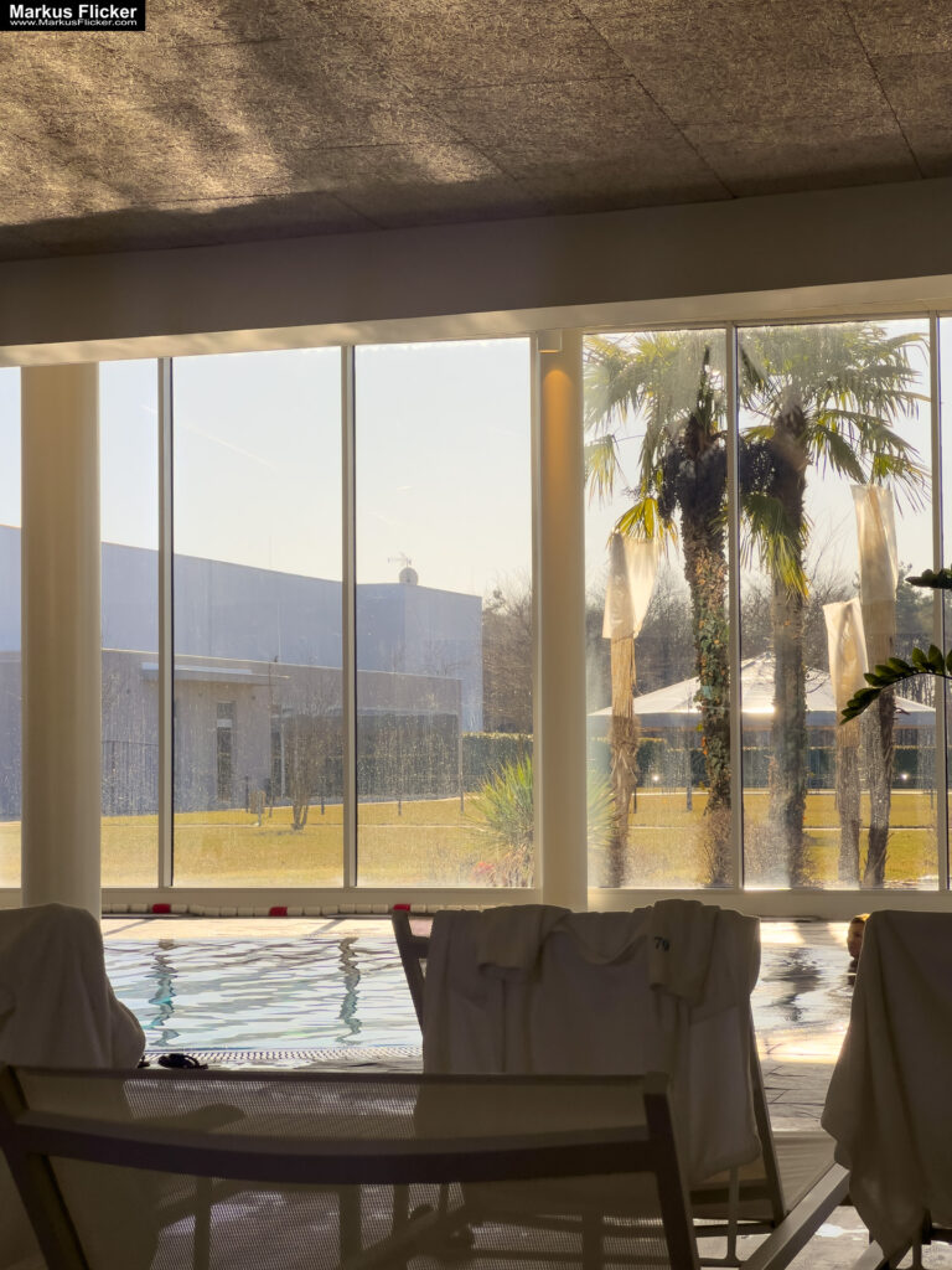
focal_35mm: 77
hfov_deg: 19.1
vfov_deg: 25.3
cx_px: 476
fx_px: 2824
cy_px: 635
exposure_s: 1/105
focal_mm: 9
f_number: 2.8
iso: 32
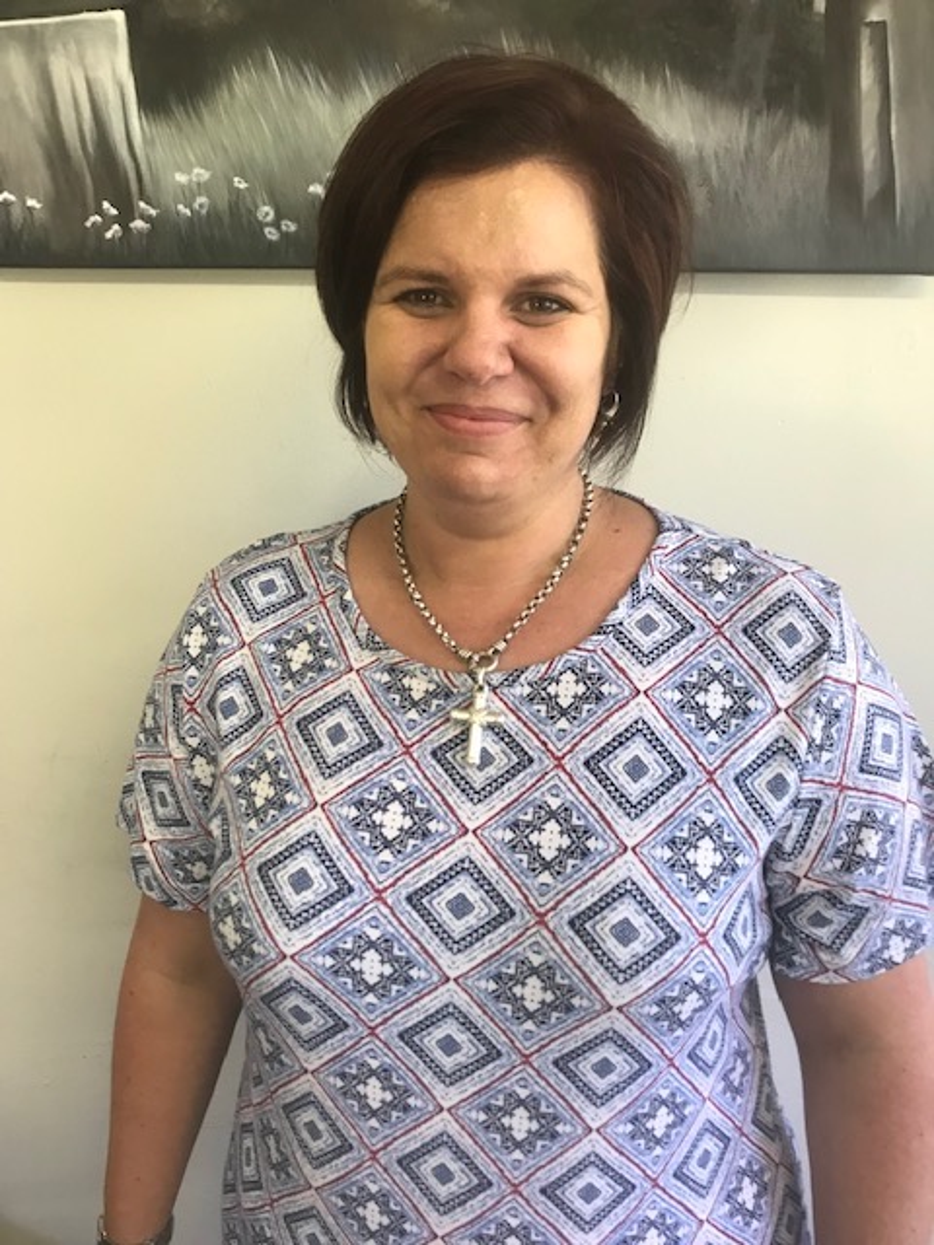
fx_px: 1007
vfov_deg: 63.4
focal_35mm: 28
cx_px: 467
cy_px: 622
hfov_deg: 49.7
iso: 32
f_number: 1.8
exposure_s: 1/25
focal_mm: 3.99
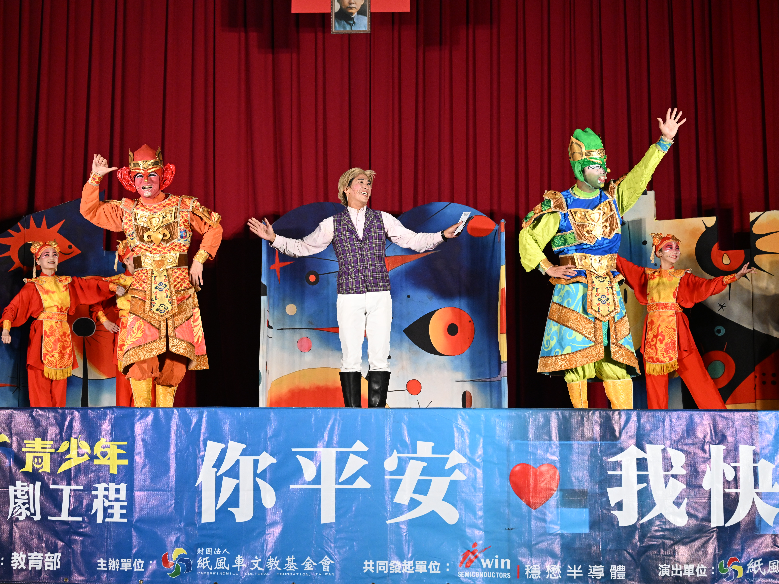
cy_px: 289
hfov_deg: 33.7
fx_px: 1283
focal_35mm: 57
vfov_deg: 25.7
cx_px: 338
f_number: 5.6
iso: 2500
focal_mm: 52
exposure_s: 1/250
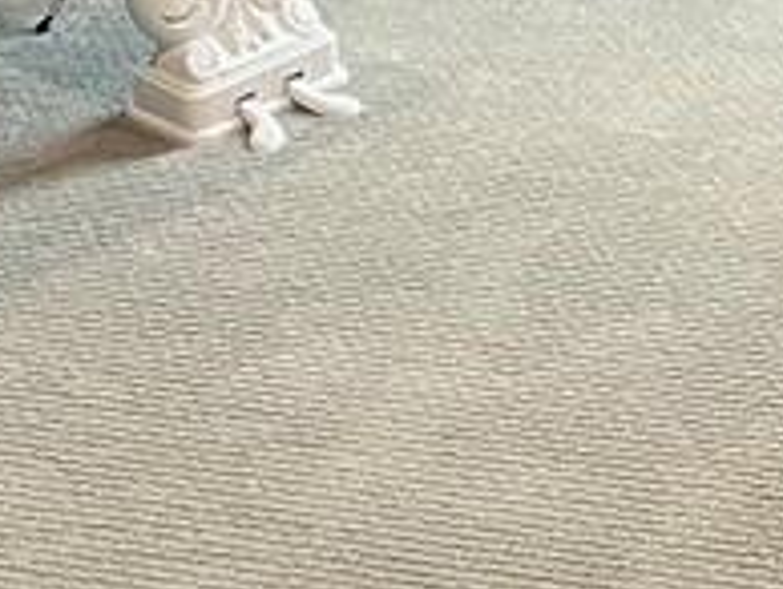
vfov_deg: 9.6
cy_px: -851
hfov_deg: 14.3
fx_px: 3103
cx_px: 585
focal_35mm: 137
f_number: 1.6
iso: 200
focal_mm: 5.1
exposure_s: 1/60
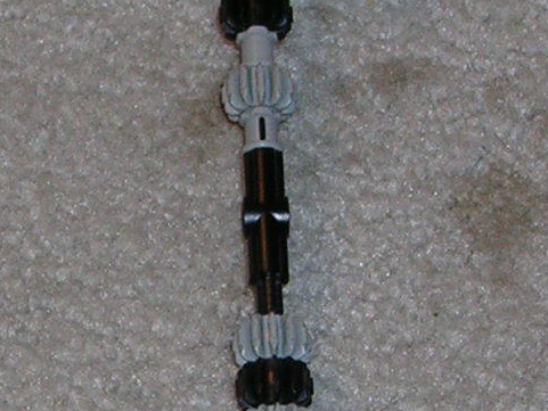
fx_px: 2898
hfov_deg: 10.8
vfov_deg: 8.1
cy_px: 357
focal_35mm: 183
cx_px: 207
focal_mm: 6.6
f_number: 3
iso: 50
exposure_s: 1/60.1
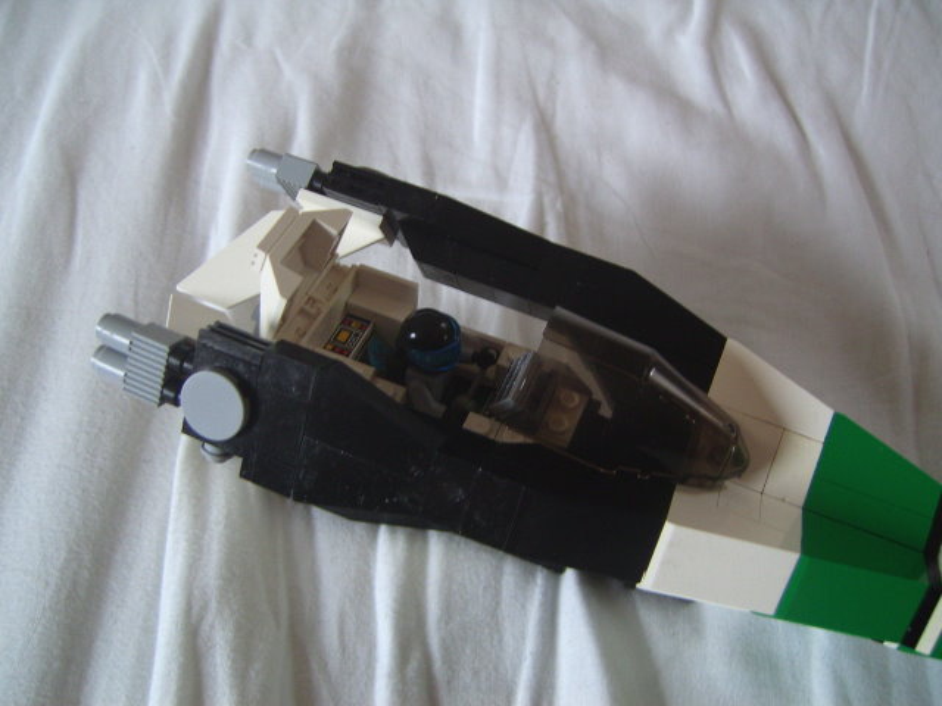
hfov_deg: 49.0
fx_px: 1034
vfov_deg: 37.7
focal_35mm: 38
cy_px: 353
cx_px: 471
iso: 100
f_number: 2.8
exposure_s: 1/30
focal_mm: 7.8
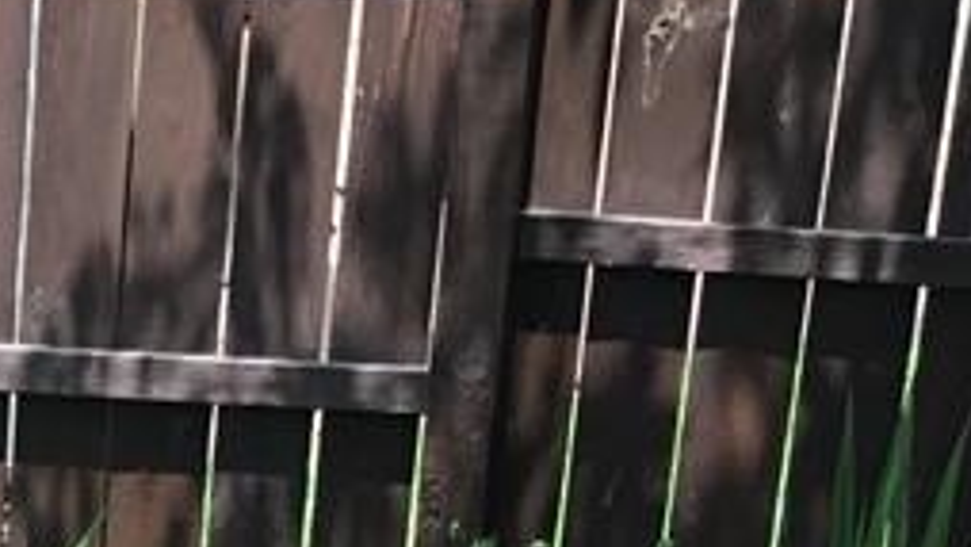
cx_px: -214
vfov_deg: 8.4
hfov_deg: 15.2
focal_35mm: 136
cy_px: 1109
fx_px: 3502
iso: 25
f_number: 2.4
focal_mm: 3.3
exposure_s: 1/267
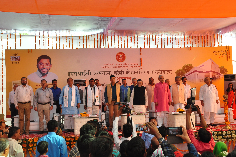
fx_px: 275
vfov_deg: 31.8
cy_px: 78
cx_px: 118
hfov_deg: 46.4
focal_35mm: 42
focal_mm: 28
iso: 1250
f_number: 9
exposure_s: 1/125
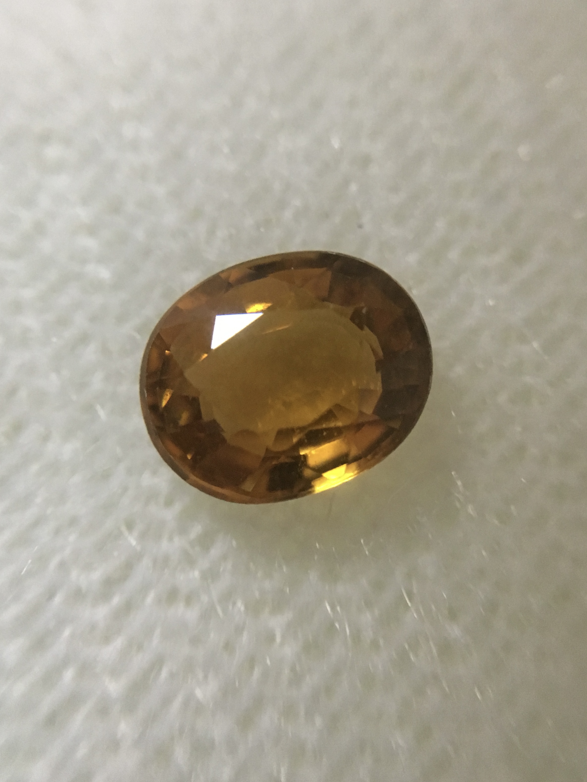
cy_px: 391
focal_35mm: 29
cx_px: 294
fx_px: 656
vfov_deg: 61.7
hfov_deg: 48.2
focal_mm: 4.15
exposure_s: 1/17
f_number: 2.2
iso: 200
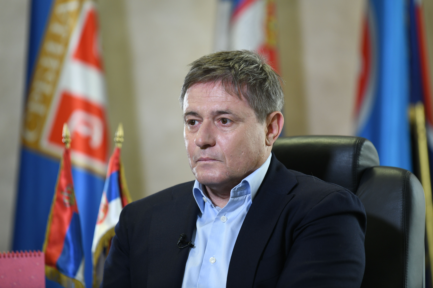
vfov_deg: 6.9
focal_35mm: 200
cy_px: 144
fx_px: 2405
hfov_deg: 10.3
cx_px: 216
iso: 1000
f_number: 3.2
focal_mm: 200
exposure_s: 1/100
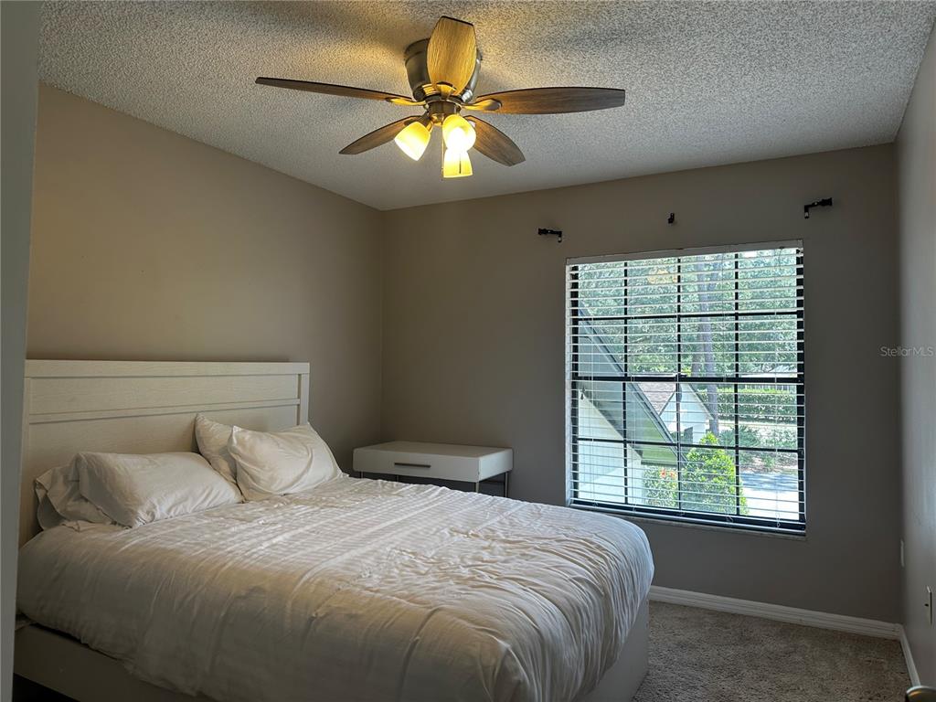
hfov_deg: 71.6
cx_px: 468
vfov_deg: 56.8
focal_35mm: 24
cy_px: 351
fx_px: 649
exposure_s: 1/176
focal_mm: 6.86
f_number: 1.78
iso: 64
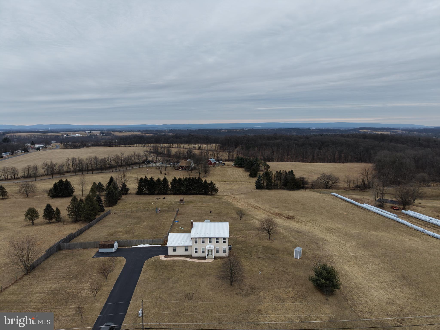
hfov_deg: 71.6
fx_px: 305
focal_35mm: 24
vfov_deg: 56.8
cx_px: 220
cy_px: 165
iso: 160
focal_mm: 8.67
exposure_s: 1/1500
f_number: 1.8
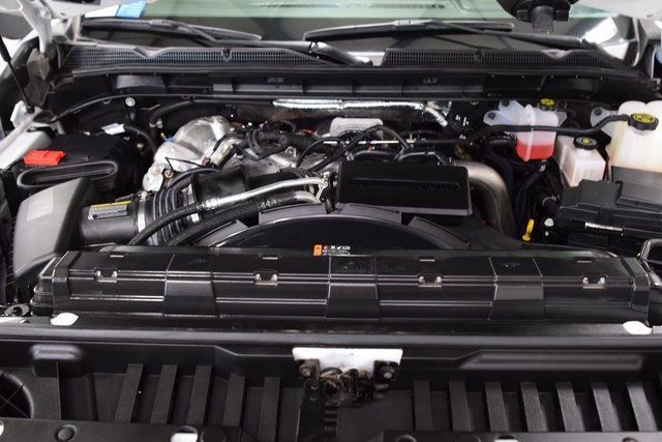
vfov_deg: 36.9
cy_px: 221
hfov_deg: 53.1
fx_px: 662
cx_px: 331
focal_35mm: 36
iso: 1600
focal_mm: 24
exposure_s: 1/60
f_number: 2.8
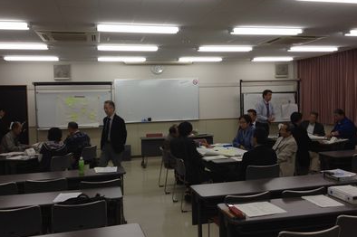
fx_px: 367
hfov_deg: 51.9
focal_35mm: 37
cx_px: 178
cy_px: 114
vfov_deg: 35.9
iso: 80
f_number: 2.4
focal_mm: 4.28
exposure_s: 1/120
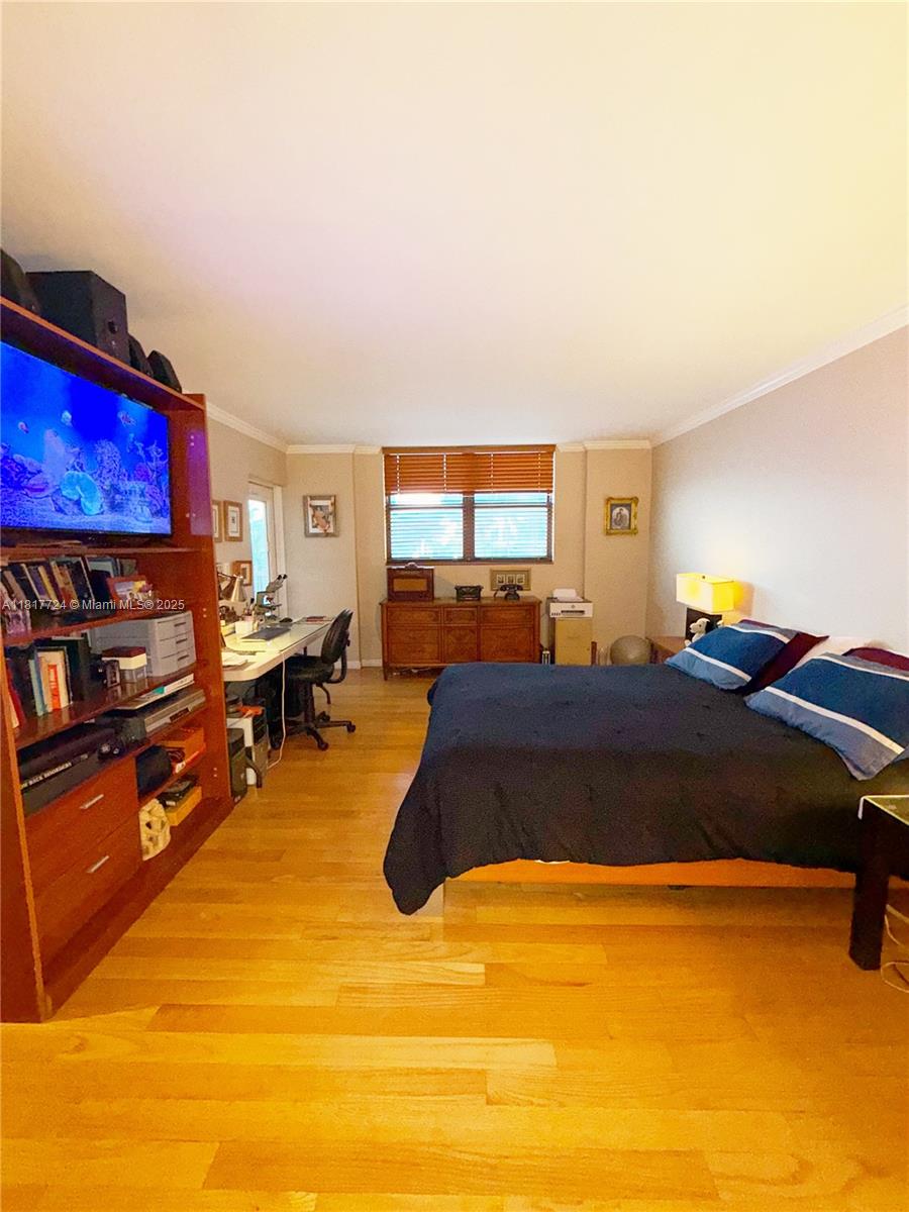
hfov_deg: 85.7
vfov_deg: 102.1
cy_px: 606
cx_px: 454
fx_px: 490
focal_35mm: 14
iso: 125
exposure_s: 1/60
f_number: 2.2
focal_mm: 2.22
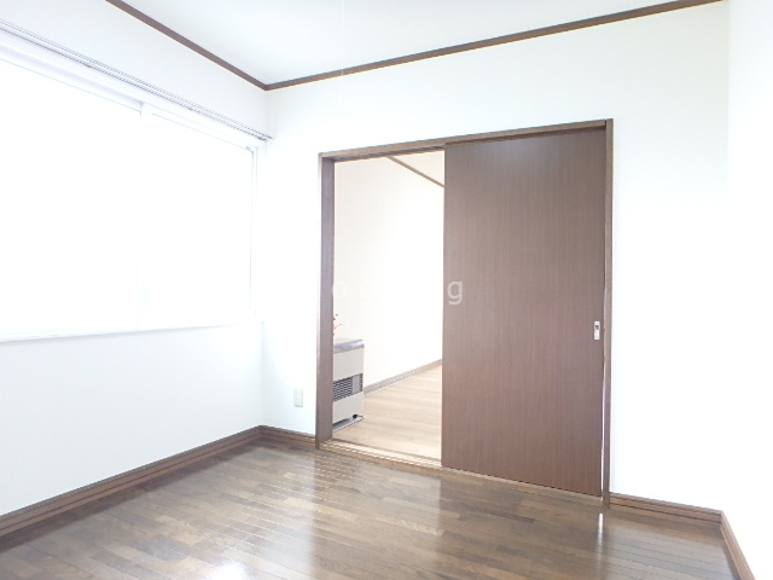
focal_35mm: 21
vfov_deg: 63.4
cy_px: 290
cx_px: 386
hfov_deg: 79.0
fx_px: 469
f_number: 3.5
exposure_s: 1/30
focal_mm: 3.7
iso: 320
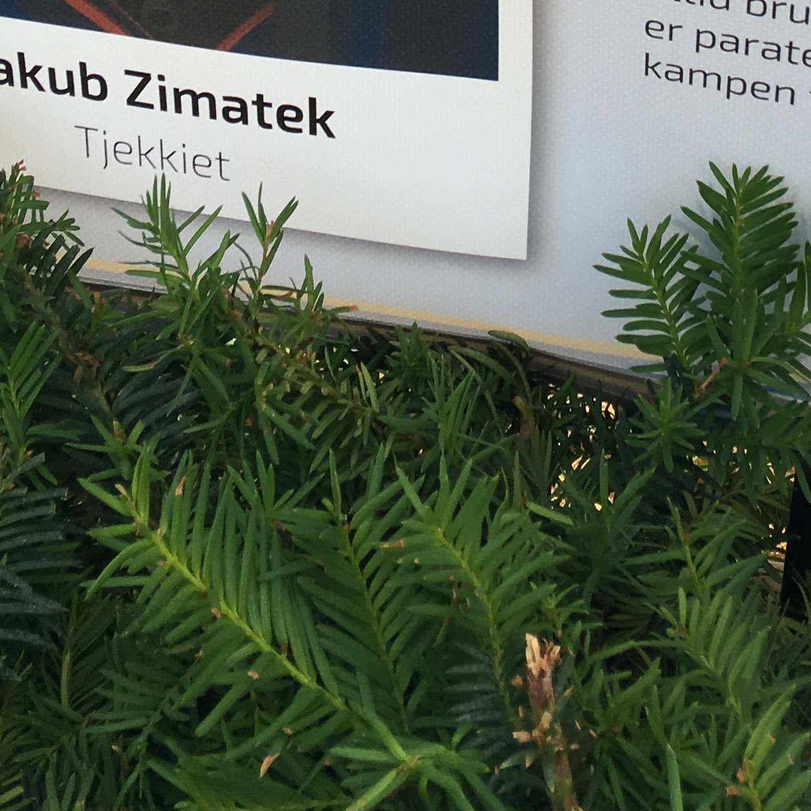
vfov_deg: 18.9
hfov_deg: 21.0
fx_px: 2174
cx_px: 572
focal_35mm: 82
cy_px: -362
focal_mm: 4.15
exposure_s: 1/693
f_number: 2.2
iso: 25
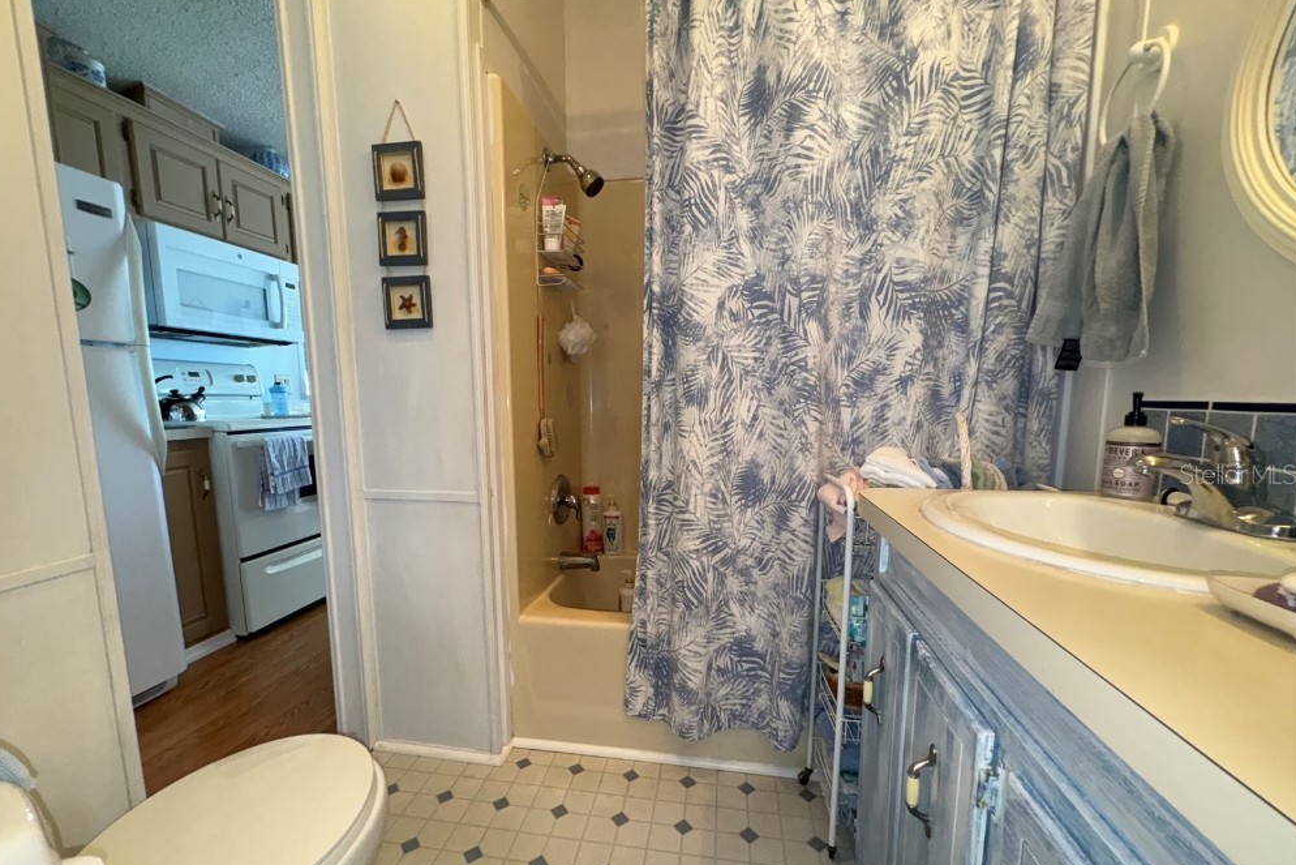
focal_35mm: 15
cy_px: 474
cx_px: 635
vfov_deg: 77.1
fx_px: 540
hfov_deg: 100.4
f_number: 2.2
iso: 320
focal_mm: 2.22
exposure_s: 1/60
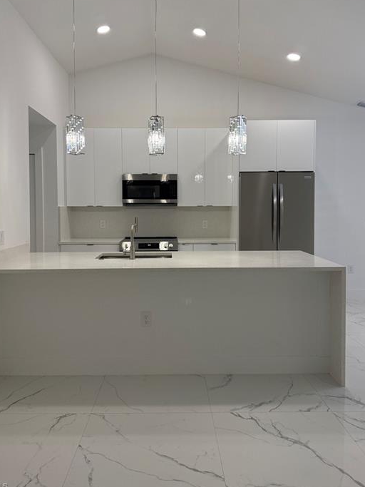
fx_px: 380
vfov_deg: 65.2
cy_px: 217
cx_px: 173
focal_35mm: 27
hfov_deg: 51.3
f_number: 1.78
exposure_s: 1/224
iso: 160
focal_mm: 6.76
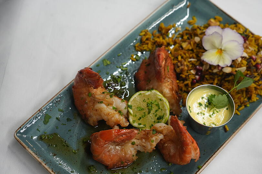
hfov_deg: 22.9
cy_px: 87
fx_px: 648
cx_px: 131
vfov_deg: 15.4
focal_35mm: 89
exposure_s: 1/160
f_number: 5.6
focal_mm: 89
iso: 1000
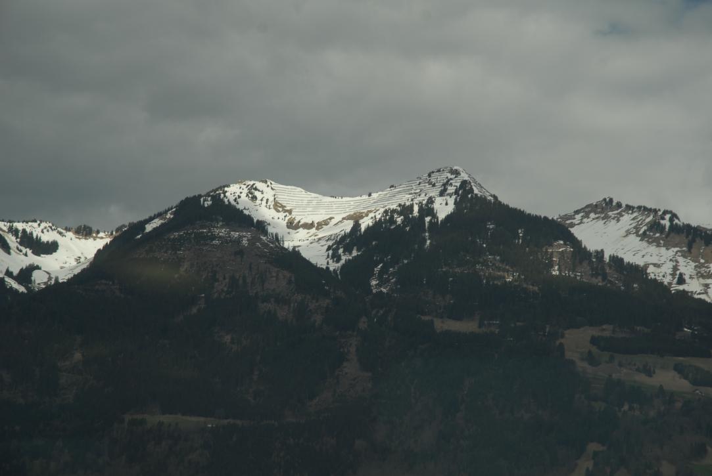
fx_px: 2079
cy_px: 238
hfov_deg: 19.4
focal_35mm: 105
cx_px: 356
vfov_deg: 13.1
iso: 100
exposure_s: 1/160
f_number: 6.3
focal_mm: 70
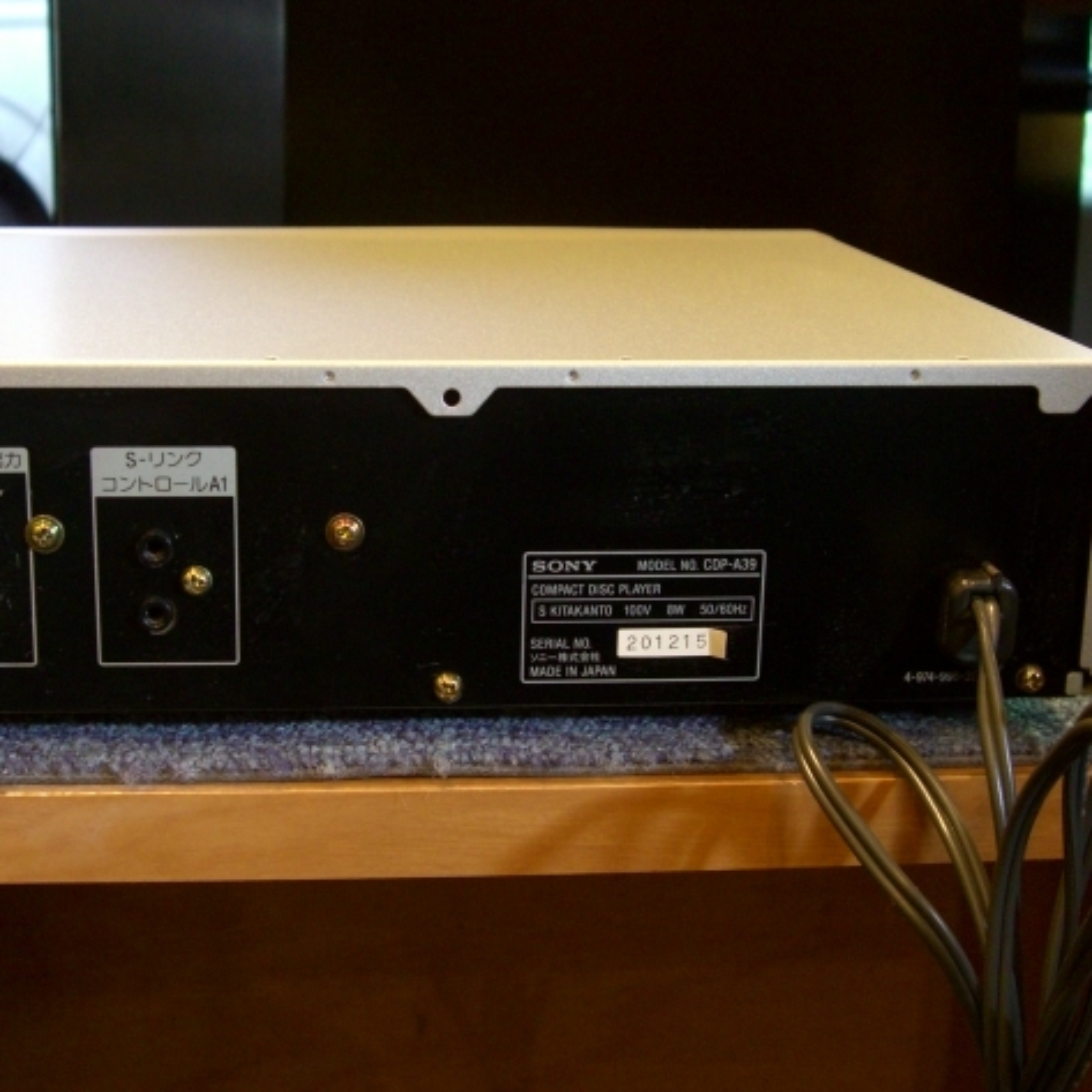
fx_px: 1963
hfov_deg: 31.0
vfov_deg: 31.1
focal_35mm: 55
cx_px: 464
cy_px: 552
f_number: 3.1
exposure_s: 1/15
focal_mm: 9.6
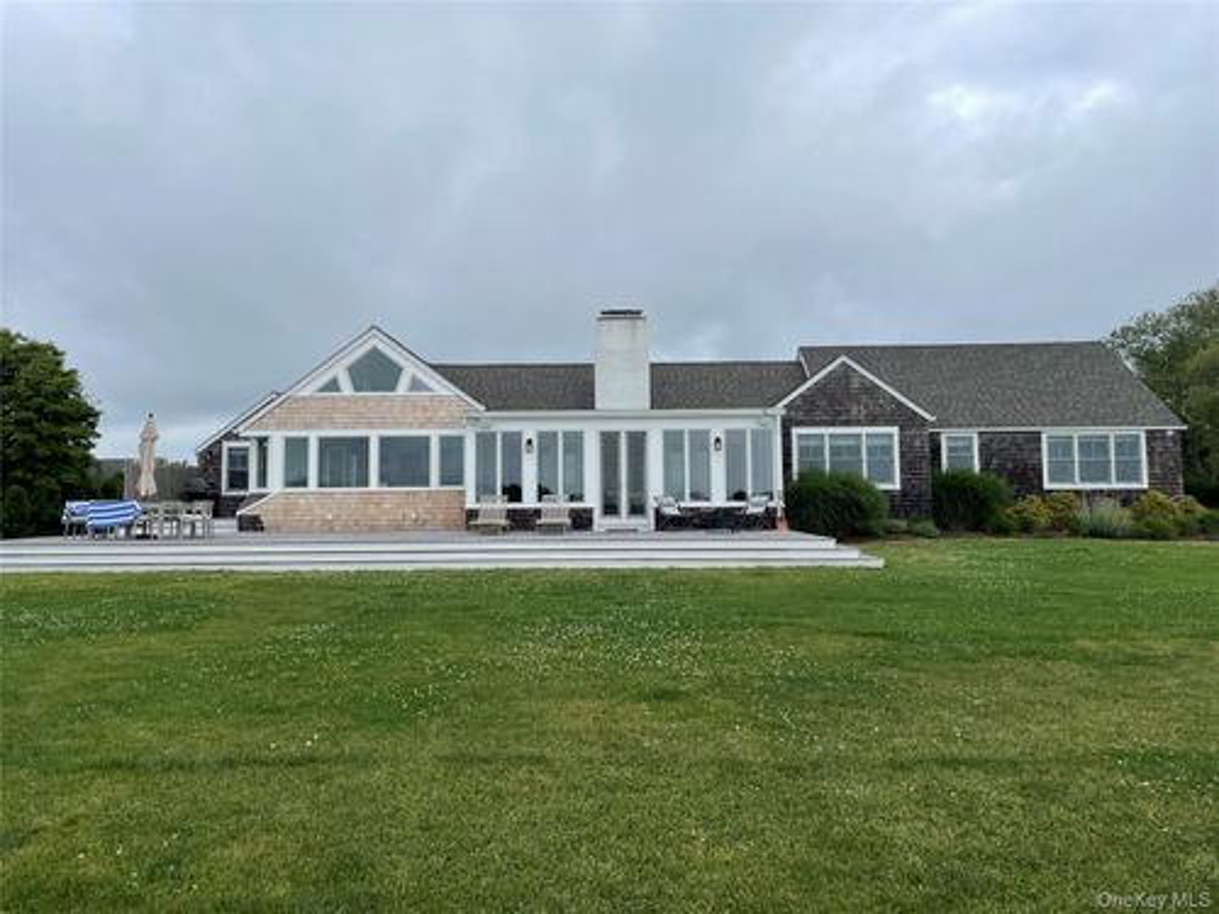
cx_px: 610
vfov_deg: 53.1
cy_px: 457
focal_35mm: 26
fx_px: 916
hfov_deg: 67.3
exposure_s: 1/2747
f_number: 1.6
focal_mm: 4.2
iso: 32
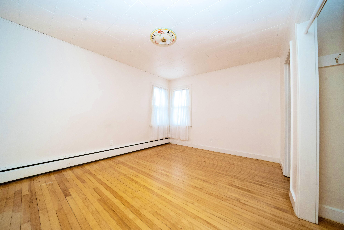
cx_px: 172
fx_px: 115
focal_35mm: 12
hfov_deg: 112.6
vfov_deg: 90.0
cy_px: 115
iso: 8000
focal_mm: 12
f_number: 8
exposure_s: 1/125
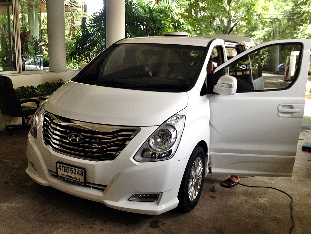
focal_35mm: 35
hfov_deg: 52.6
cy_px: 117
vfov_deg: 40.7
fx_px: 314
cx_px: 156
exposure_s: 1/60
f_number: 2.4
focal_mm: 4.28
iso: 64
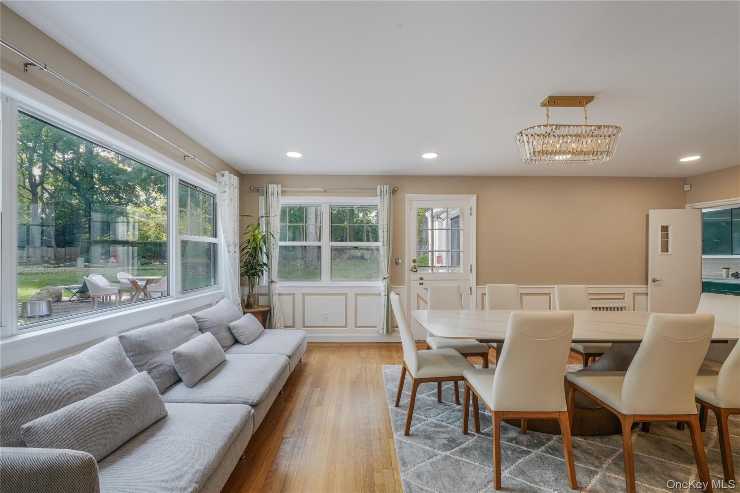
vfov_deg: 81.2
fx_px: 288
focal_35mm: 14
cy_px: 246
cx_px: 370
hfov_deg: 104.3
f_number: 14
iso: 1600
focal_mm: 14
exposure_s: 1/10
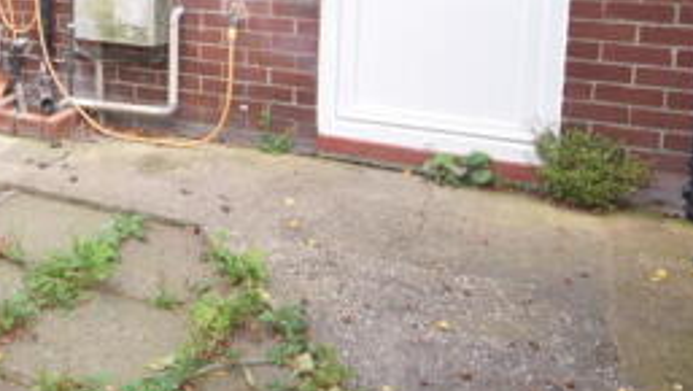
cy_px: 4
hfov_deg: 38.9
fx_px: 883
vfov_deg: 23.9
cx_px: 34
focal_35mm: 48
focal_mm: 12
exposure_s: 1/125
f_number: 5.6
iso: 250
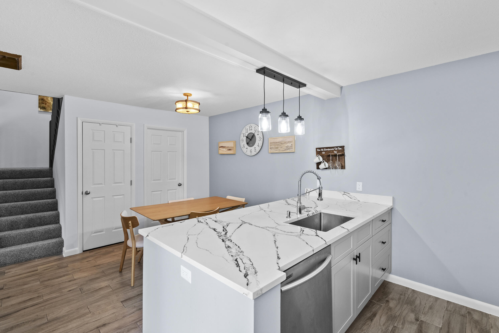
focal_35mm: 16
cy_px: 166
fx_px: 222
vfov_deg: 73.8
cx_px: 250
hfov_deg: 96.7
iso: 640
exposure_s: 1/4
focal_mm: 16
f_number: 10
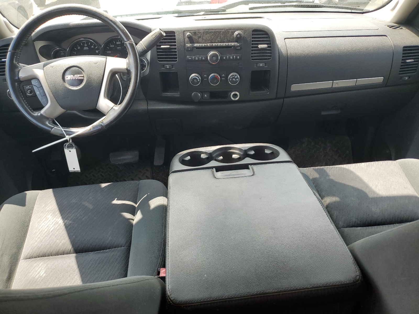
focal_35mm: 26
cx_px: 210
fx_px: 315
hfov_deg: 67.3
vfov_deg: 53.1
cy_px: 157
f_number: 1.5
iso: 50
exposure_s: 1/263
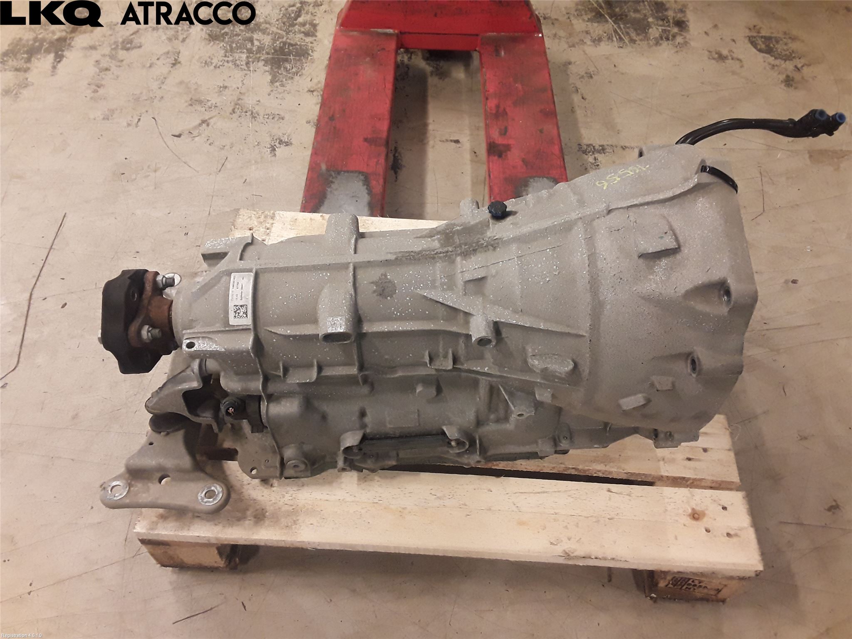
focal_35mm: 28
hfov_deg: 63.4
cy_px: 320
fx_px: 689
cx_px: 426
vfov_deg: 49.7
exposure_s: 1/50
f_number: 1.9
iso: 100
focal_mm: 2.91
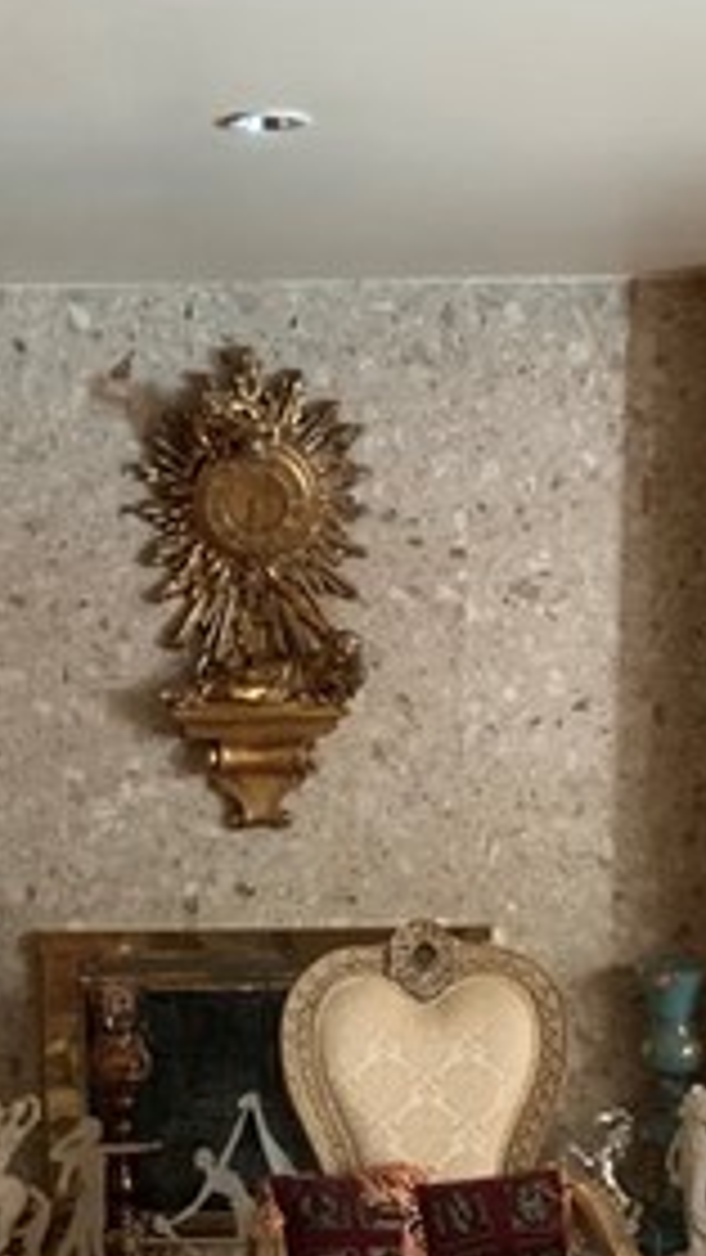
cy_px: 945
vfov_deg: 31.8
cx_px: 283
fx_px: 2163
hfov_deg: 18.5
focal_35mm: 65
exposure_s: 1/30
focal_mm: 4.25
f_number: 1.8
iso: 640
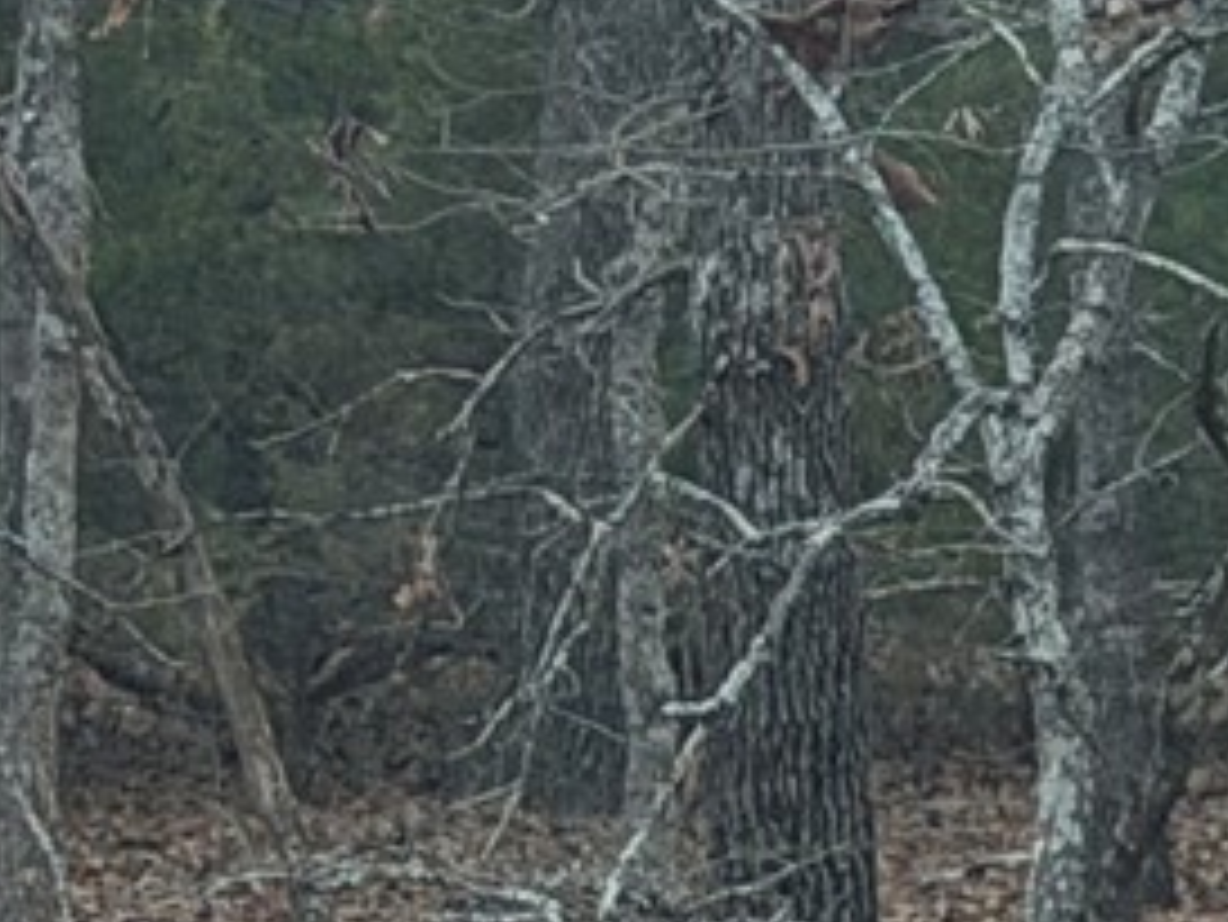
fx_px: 11960
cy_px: 22
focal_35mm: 337
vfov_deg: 4.4
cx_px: 2933
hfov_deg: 5.7
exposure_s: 1/177
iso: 200
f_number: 1.78
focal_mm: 6.76
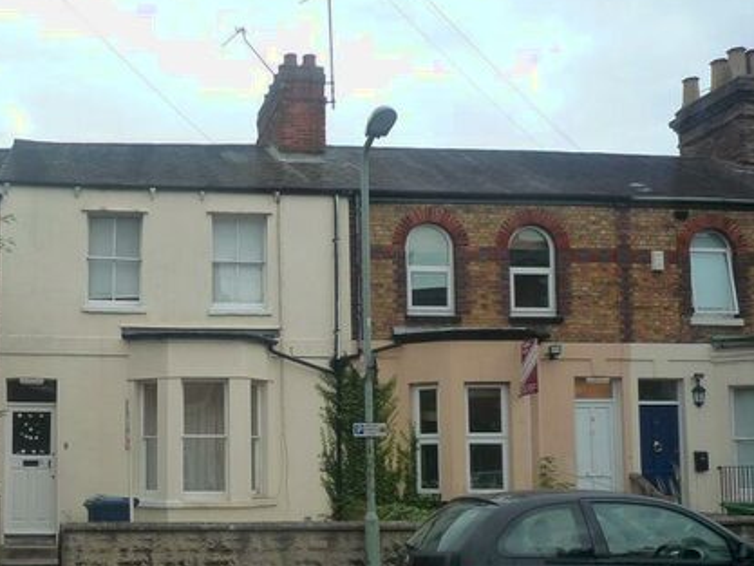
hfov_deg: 42.9
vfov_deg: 34.0
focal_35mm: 42
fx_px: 915
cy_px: 390
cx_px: 157
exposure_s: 1/200
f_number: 2.8
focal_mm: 4.4
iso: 160
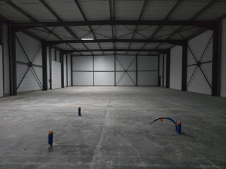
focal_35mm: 23
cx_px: 113
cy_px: 84
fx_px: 150
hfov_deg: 73.9
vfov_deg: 58.9
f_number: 1.7
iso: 2000
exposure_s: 1/100
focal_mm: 6.3
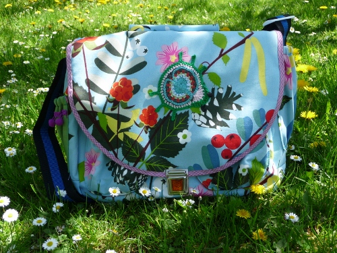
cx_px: 168
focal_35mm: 45
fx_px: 438
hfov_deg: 42.1
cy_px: 126
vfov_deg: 32.2
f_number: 4.1
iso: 100
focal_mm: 7.6
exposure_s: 1/200
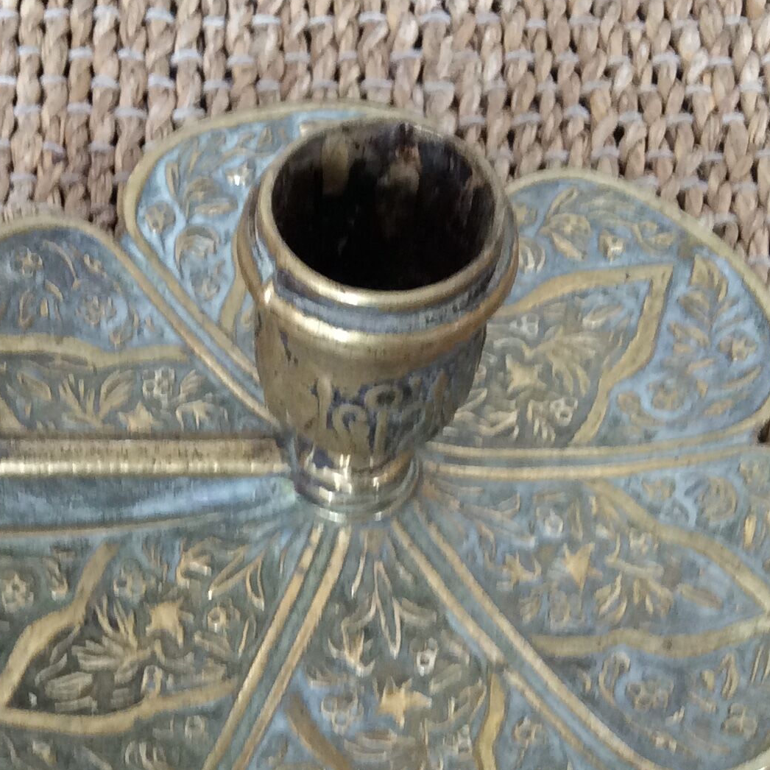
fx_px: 1762
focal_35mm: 70
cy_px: 491
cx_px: 261
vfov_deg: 24.6
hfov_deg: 24.5
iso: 80
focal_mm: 3.3
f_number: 2.4
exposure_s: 1/25
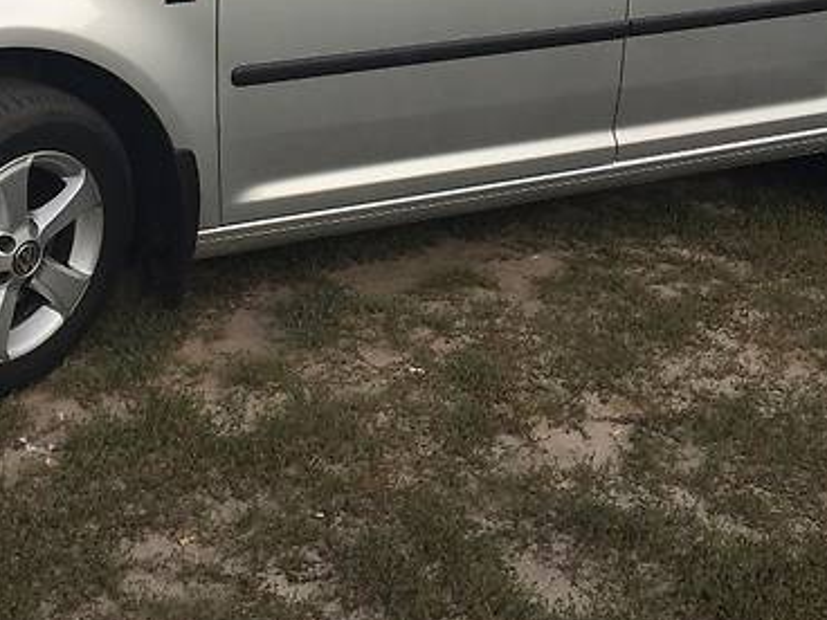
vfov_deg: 22.2
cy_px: -38
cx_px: 357
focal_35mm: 63
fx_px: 1505
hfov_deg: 30.7
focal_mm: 4.2
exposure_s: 1/384
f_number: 2.2
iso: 32
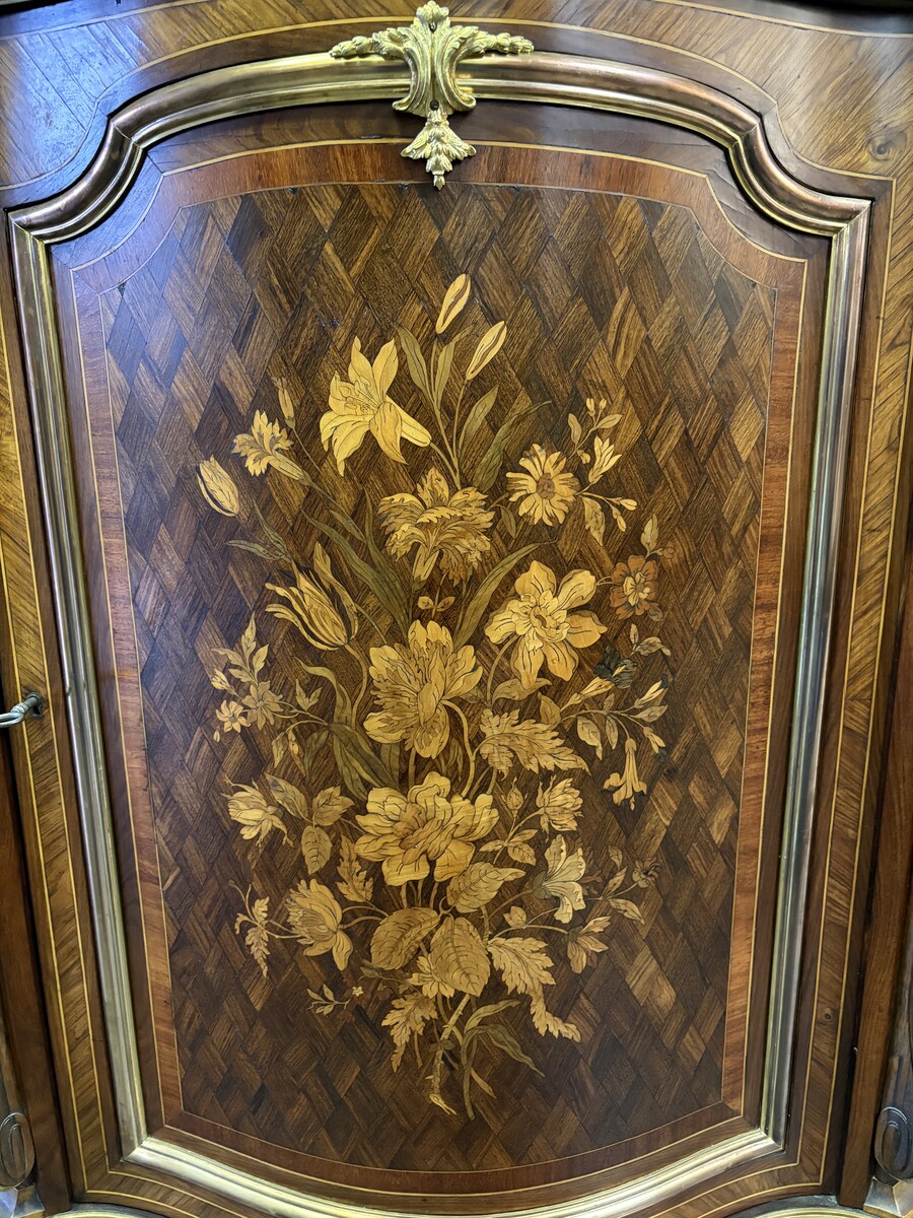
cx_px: 456
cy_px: 609
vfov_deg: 67.3
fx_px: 914
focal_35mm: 26
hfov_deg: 53.1
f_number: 1.6
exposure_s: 1/25
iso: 640
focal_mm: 5.96
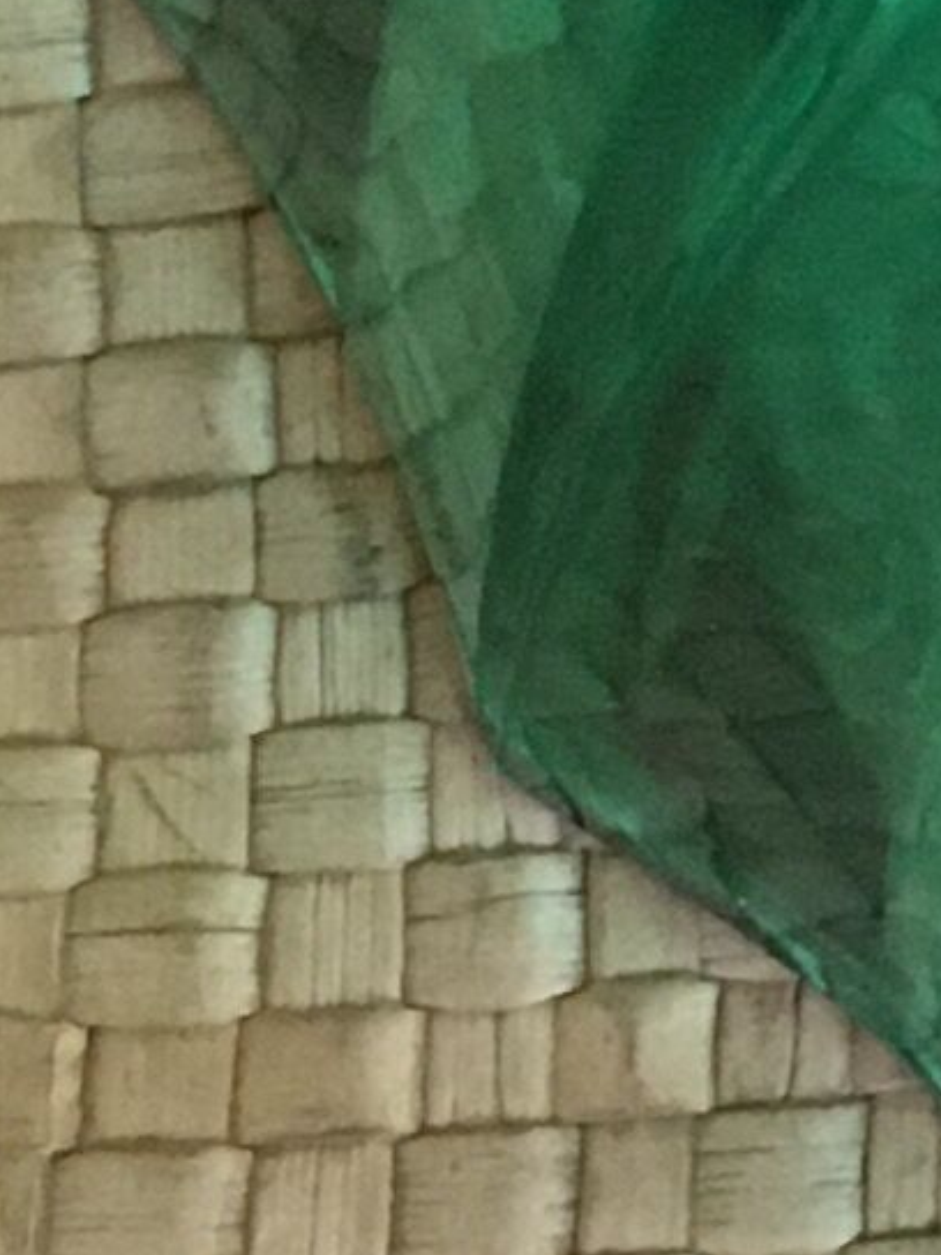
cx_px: 2740
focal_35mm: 215
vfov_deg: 9.0
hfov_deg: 6.4
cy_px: -621
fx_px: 7793
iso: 200
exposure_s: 1/33
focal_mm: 4.15
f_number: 2.2
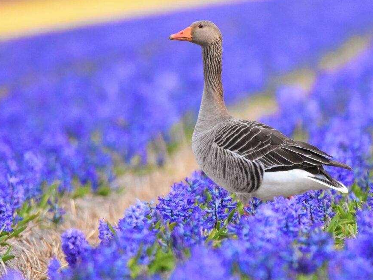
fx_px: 10963
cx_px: 210
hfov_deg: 1.9
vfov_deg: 1.5
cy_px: 137
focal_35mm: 1017
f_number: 7.1
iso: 2500
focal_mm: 600
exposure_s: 1/3333
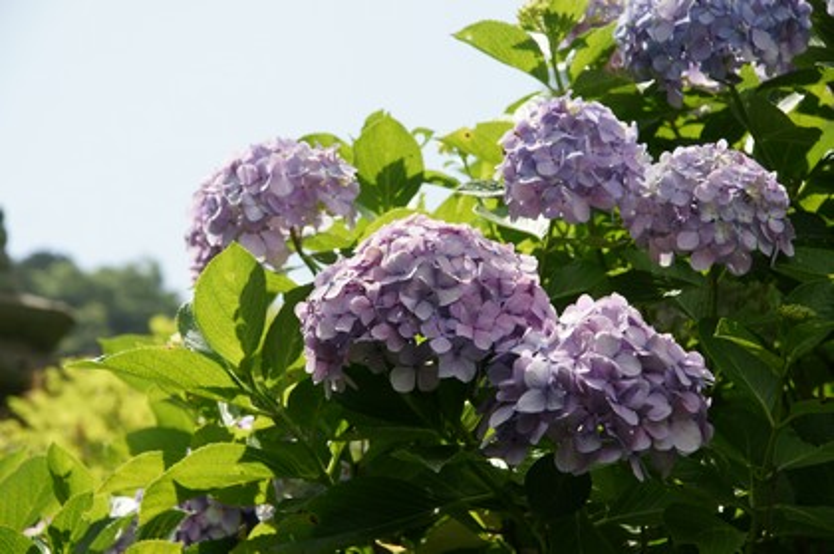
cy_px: 277
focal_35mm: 112
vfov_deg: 12.1
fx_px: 2603
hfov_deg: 18.2
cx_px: 417
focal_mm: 75
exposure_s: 1/400
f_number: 8
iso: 200
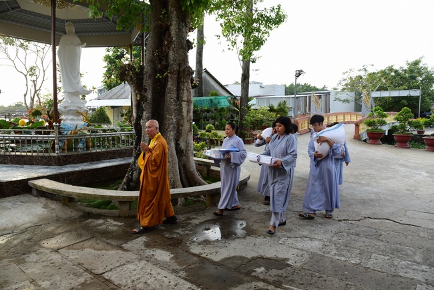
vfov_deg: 53.2
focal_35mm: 24
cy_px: 145
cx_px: 217
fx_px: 289
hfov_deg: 73.7
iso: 220
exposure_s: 1/80
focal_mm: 24
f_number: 6.3
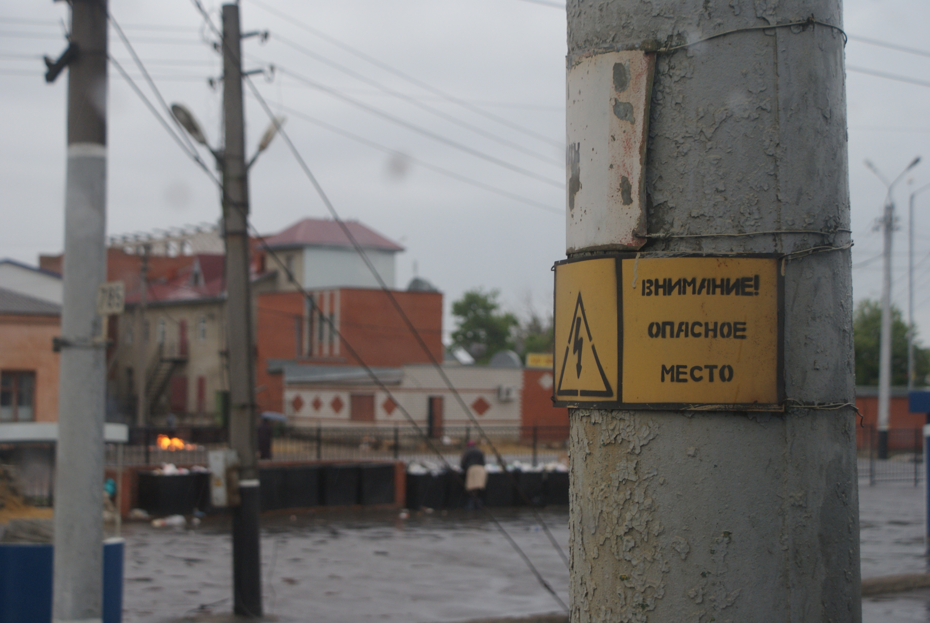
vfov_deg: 20.2
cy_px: 312
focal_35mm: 68
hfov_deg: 29.8
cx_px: 465
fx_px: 1746
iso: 200
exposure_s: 1/80
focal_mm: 45
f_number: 5.6
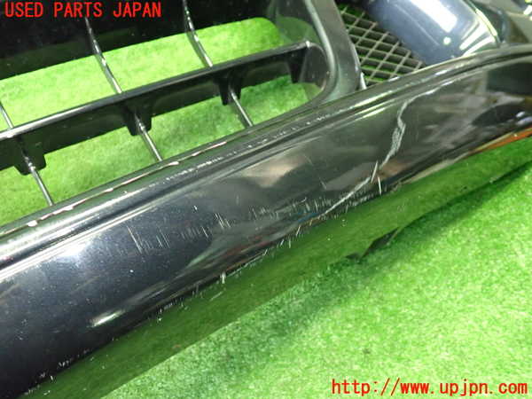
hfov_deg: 60.0
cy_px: 200
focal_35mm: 30
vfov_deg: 46.8
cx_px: 266
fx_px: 461
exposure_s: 1/30
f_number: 2.3
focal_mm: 5.4
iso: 800
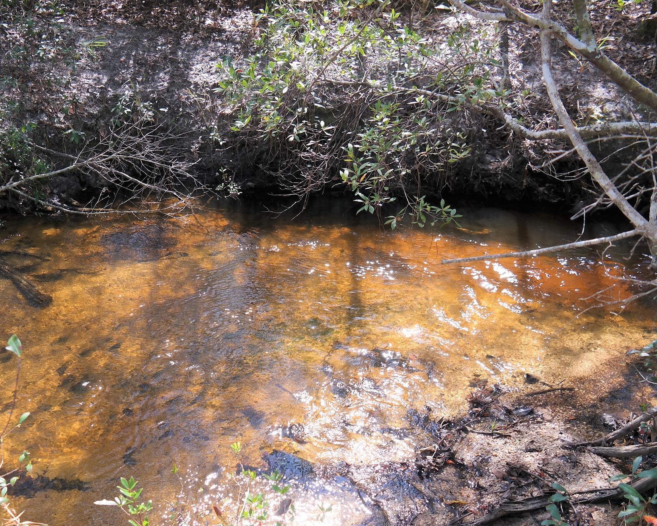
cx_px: 255
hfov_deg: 43.5
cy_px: 360
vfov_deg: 35.3
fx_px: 817
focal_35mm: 42
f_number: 4.5
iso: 100
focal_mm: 18
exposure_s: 1/160
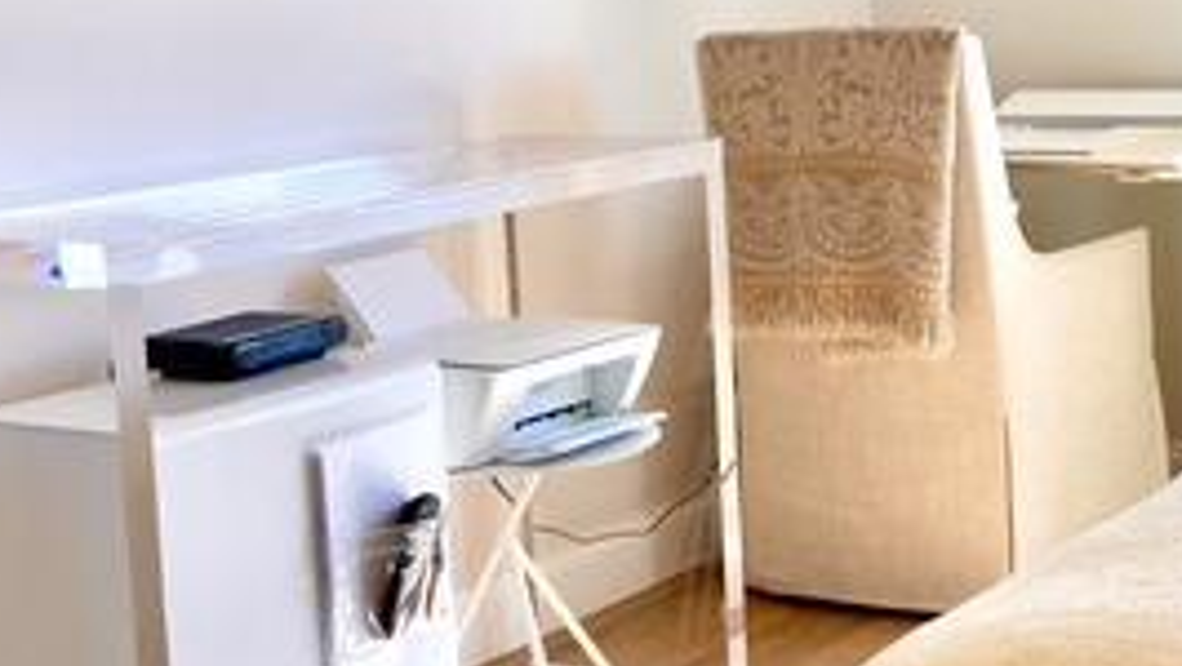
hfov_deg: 27.7
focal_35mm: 76
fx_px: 2383
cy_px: 253
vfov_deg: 15.9
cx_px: 782
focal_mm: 3
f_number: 1.8
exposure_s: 1/164
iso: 16
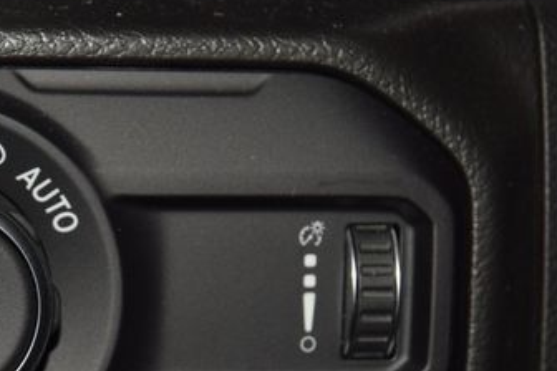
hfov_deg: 10.2
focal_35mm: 200
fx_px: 3094
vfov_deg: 6.9
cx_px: 68
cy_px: 276
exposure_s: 1/125
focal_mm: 70
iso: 100
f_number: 8
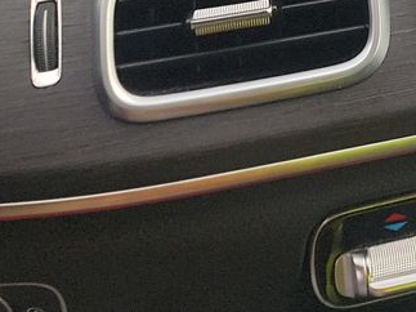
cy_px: -356
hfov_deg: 14.1
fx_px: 1430
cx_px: 808
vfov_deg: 11.1
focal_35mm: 119
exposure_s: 1/119
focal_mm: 6.7
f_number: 1.8
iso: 52
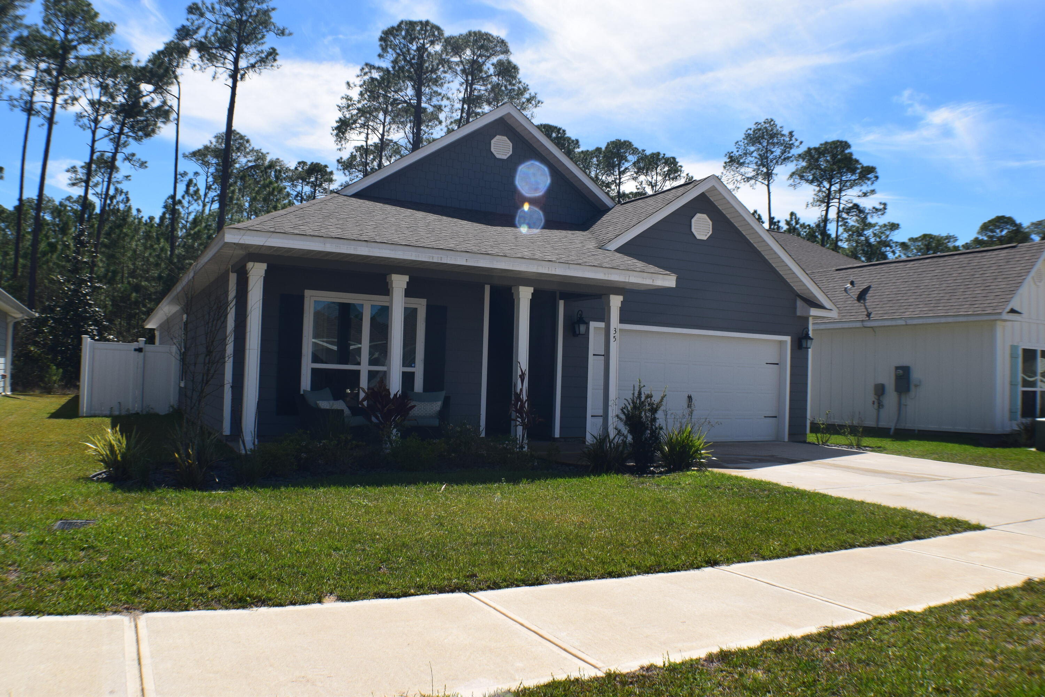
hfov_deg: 53.1
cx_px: 522
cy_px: 348
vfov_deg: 36.9
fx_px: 1045
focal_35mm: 36
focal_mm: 24
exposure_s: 1/500
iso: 320
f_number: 11
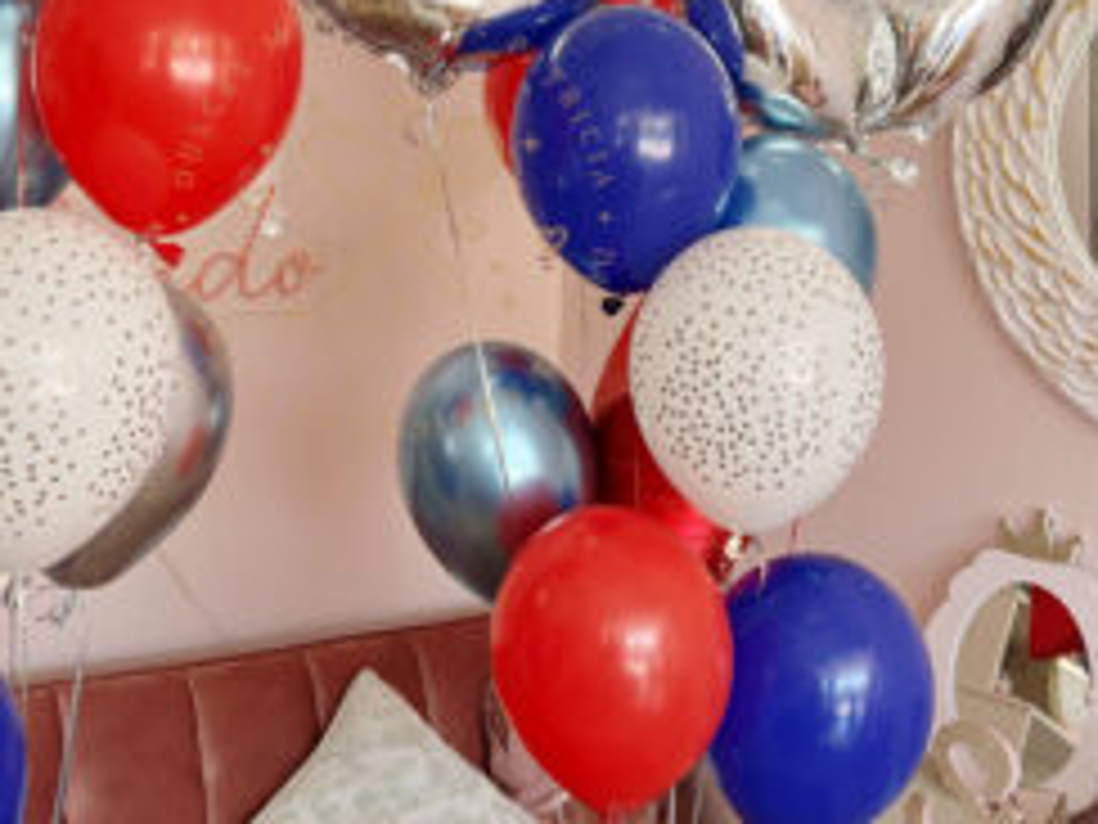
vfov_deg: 30.6
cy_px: 137
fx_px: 1459
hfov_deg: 41.0
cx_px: 425
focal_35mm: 46
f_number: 1.5
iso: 50
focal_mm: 5.7
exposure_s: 1/121
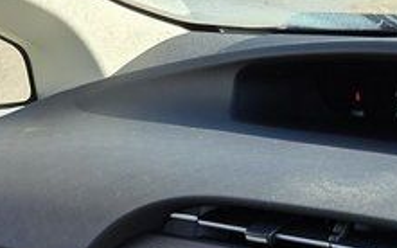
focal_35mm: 113
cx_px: 363
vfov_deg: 9.7
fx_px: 1222
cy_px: 670
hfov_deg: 18.1
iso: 40
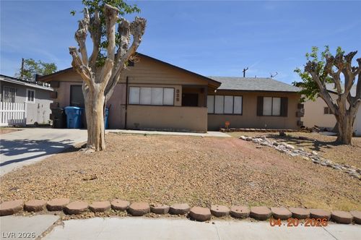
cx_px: 180
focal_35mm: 20
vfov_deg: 63.1
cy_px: 120
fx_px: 195
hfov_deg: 85.5
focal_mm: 13
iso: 100
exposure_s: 1/200
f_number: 10
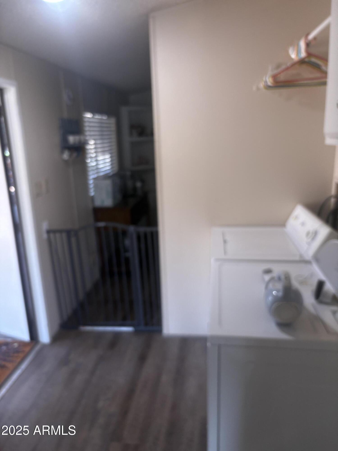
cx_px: 169
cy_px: 226
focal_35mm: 26
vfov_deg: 67.3
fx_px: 338
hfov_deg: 53.1
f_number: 1.6
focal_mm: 5.96
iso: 64
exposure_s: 1/121
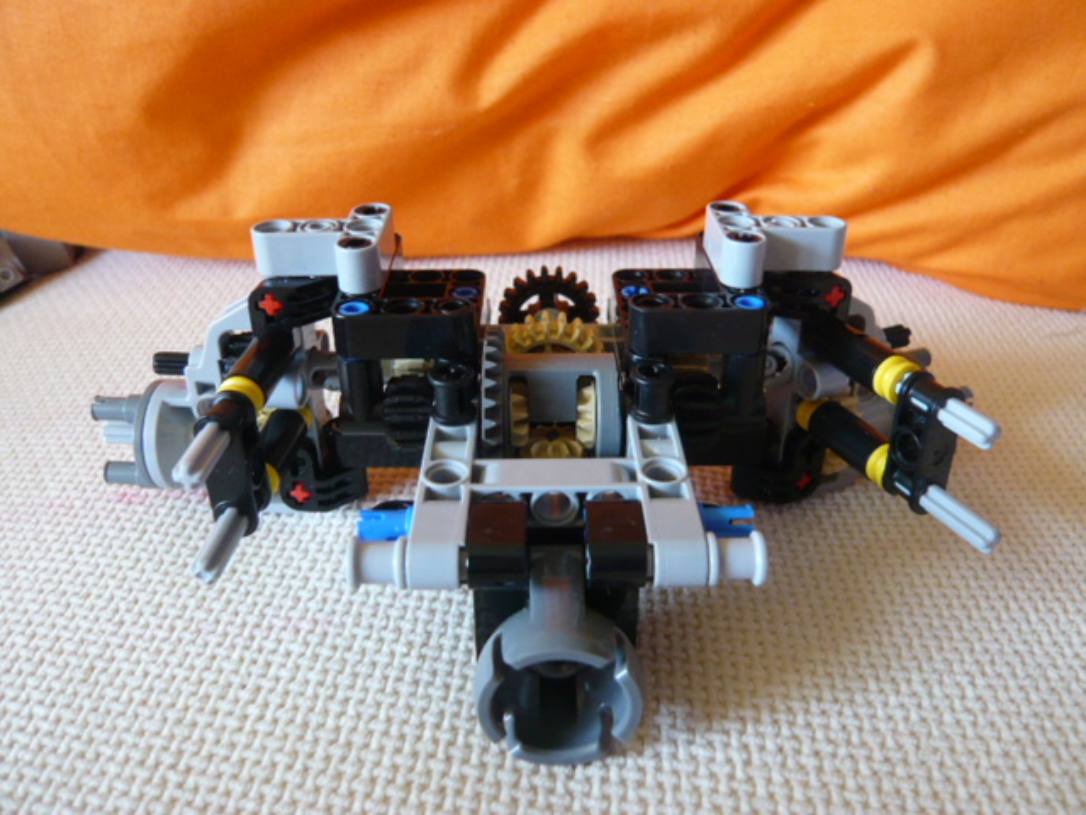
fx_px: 878
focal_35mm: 28
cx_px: 543
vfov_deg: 49.7
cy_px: 408
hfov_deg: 63.4
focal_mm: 4.6
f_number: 2.8
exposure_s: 1/30
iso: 160
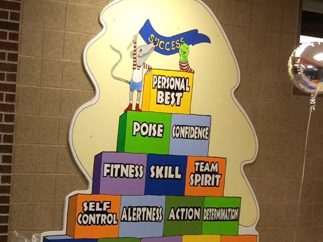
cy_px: 176
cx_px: -133
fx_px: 980
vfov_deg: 14.1
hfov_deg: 17.2
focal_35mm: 105
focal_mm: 4.15
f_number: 2.2
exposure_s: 1/33
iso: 40
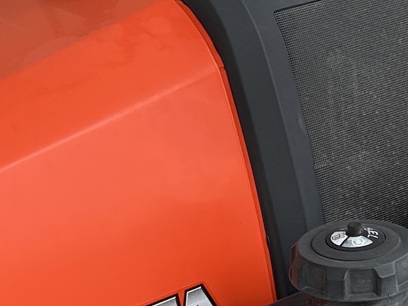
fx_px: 1544
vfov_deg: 11.3
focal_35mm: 131
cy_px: 200
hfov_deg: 14.9
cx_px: 338
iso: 50
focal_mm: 5.7
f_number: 1.5
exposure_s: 1/639
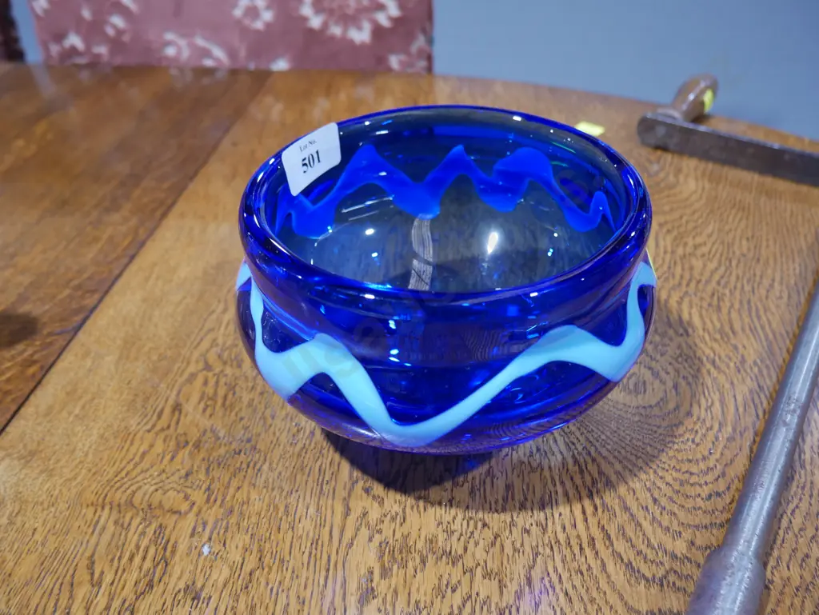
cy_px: 308
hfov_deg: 56.8
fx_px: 757
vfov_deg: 44.2
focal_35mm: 32
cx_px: 410
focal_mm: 16
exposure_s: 1/60
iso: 640
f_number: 3.6
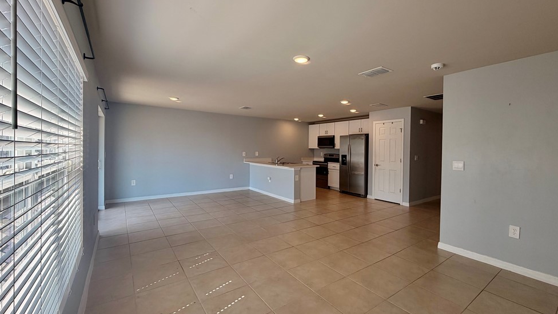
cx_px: 289
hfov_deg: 99.3
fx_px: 237
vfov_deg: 67.1
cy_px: 150
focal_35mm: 16
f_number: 2.2
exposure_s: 1/120
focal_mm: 2.22
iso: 64
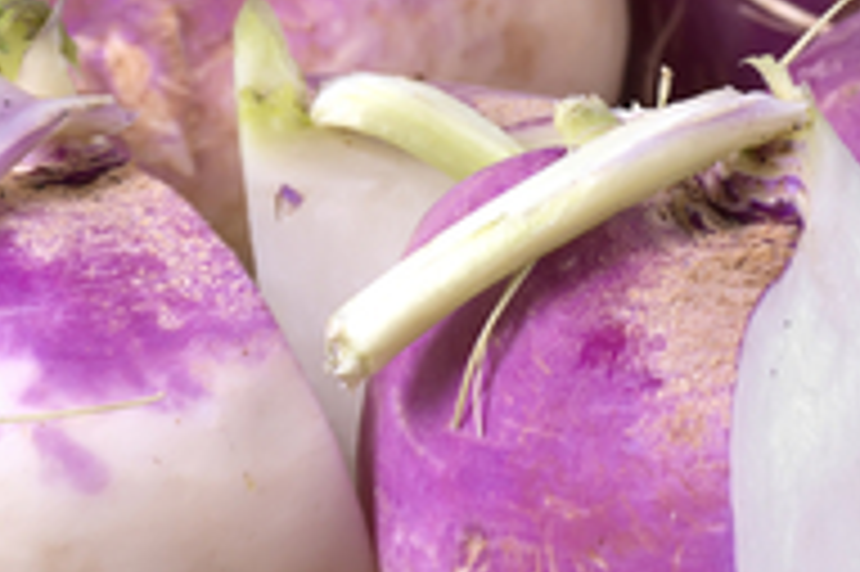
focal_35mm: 423
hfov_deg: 4.9
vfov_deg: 3.2
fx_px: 10096
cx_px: 648
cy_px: 59
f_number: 11
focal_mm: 90
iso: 100
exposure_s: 1/125
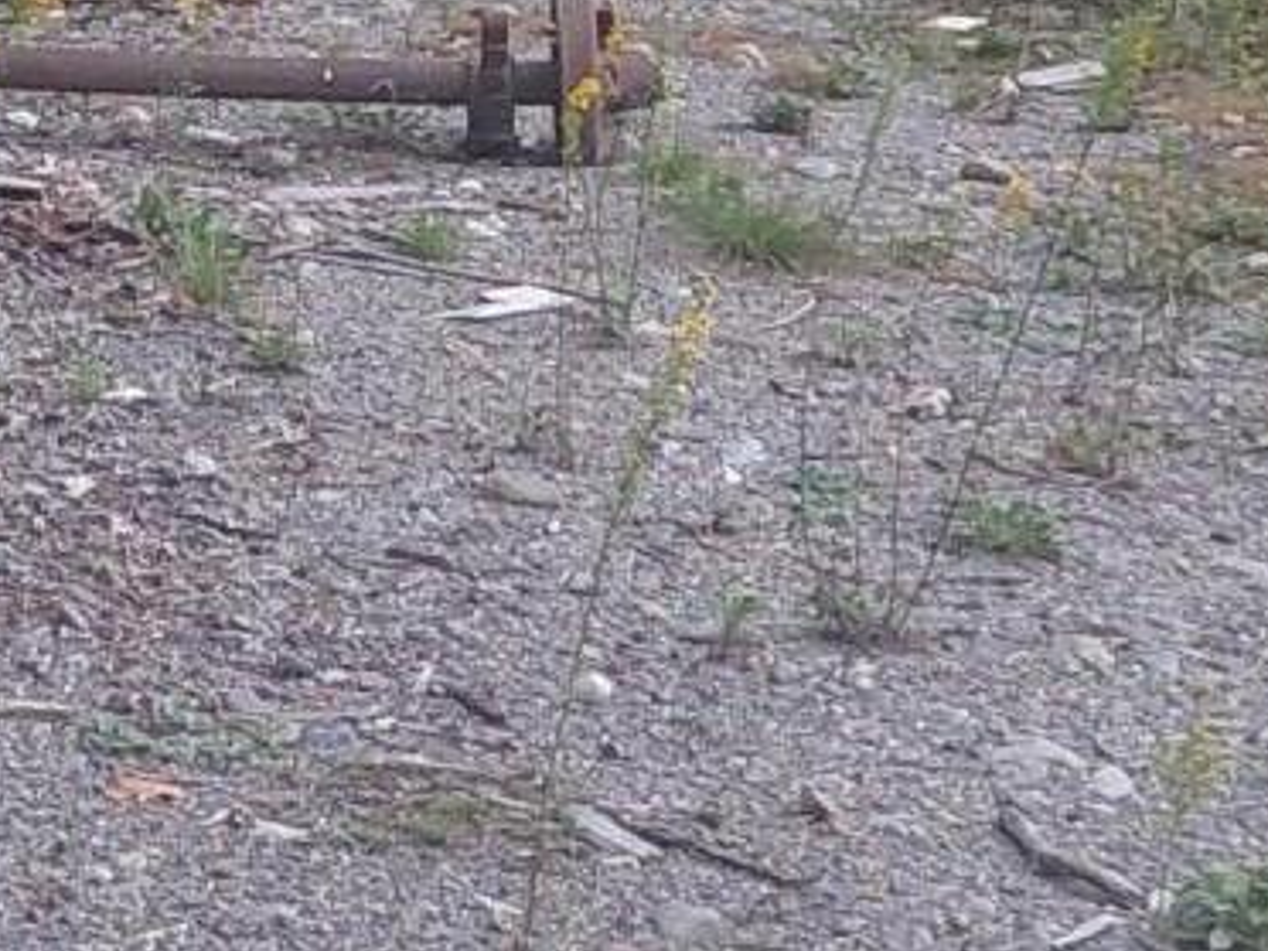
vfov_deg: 10.9
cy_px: -631
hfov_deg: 15.0
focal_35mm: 129
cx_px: -72
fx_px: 4725
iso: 400
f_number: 1.8
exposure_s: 1/30
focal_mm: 5.23
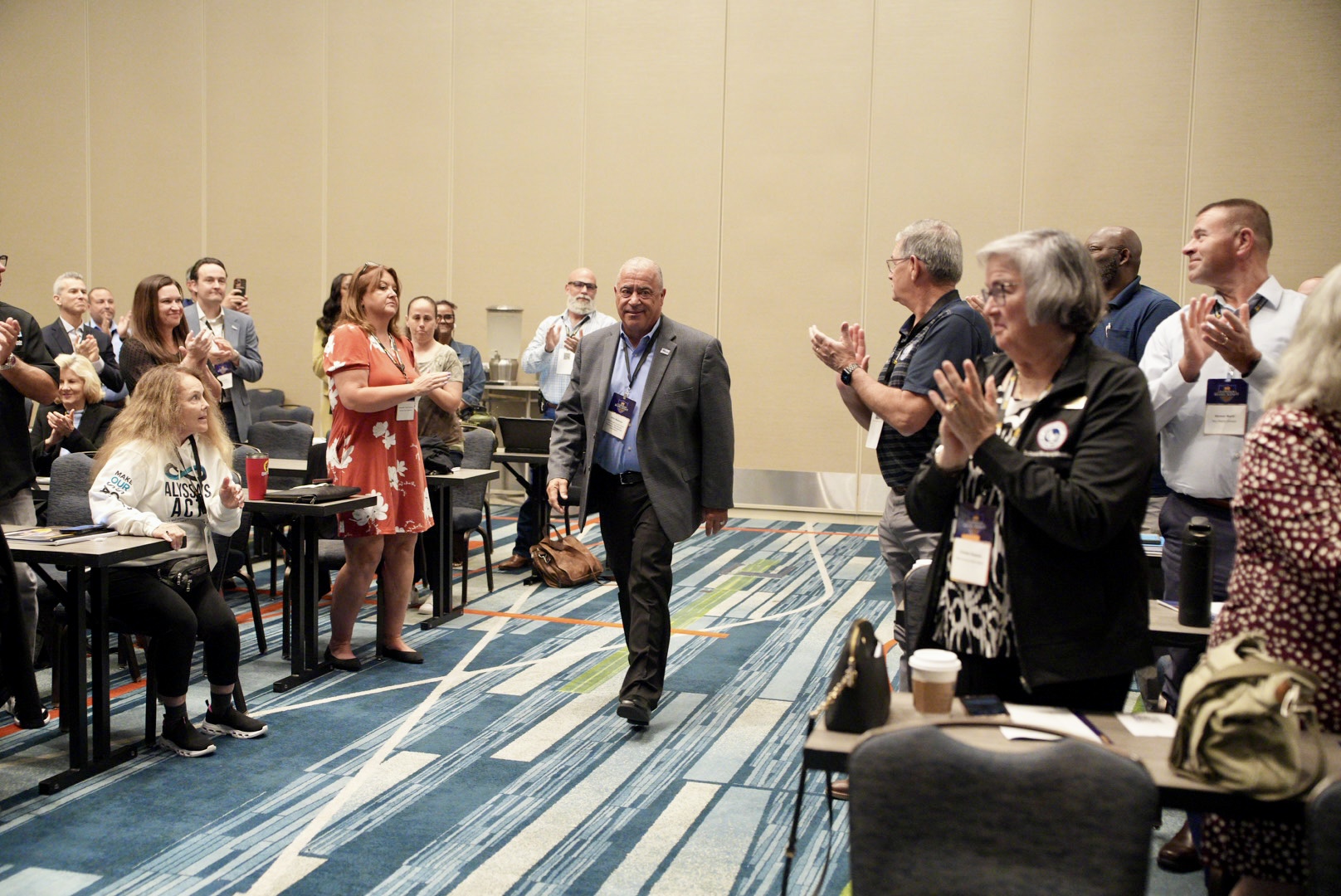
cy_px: 448
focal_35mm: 39
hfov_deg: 49.5
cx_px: 670
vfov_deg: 34.3
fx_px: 1454
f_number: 2.8
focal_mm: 39
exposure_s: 1/250
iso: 8000
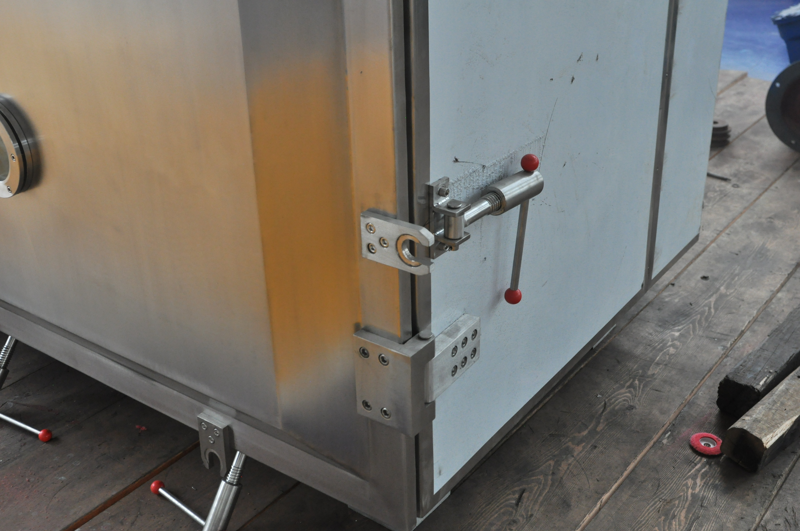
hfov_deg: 46.4
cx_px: 400
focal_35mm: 42
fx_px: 932
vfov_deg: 31.8
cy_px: 266
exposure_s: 1/125
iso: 800
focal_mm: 28
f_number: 5.6
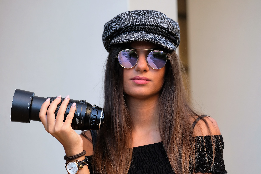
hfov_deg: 10.7
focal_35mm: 192
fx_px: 1392
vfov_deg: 7.2
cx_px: 130
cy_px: 87
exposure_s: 1/90
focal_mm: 128
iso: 400
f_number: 4.4
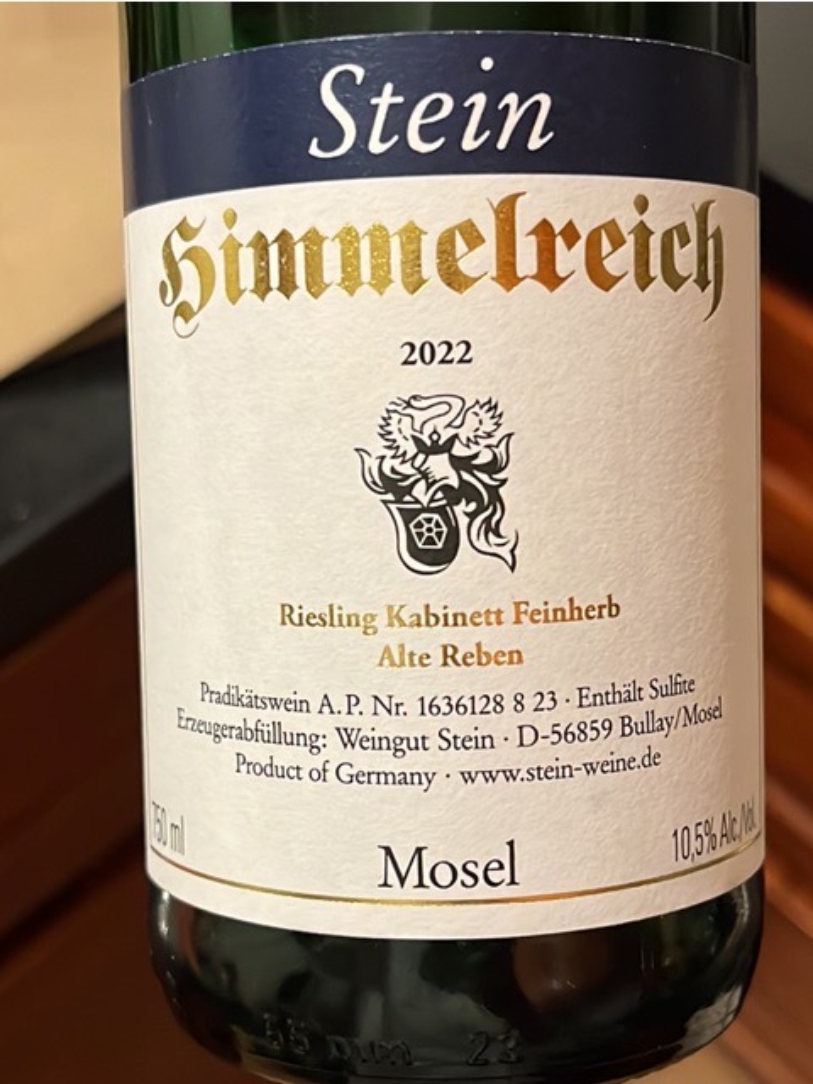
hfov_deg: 51.4
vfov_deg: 65.3
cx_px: 406
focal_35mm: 27
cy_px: 542
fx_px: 846
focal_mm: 5.1
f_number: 1.6
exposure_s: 1/60
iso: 500
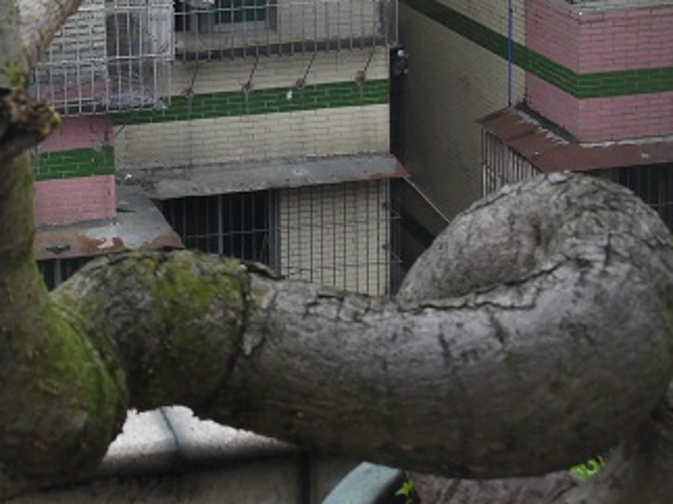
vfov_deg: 16.1
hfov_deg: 21.6
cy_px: -58
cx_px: 95
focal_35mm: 89
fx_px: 1730
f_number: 7.1
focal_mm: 17
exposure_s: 1/25
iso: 400
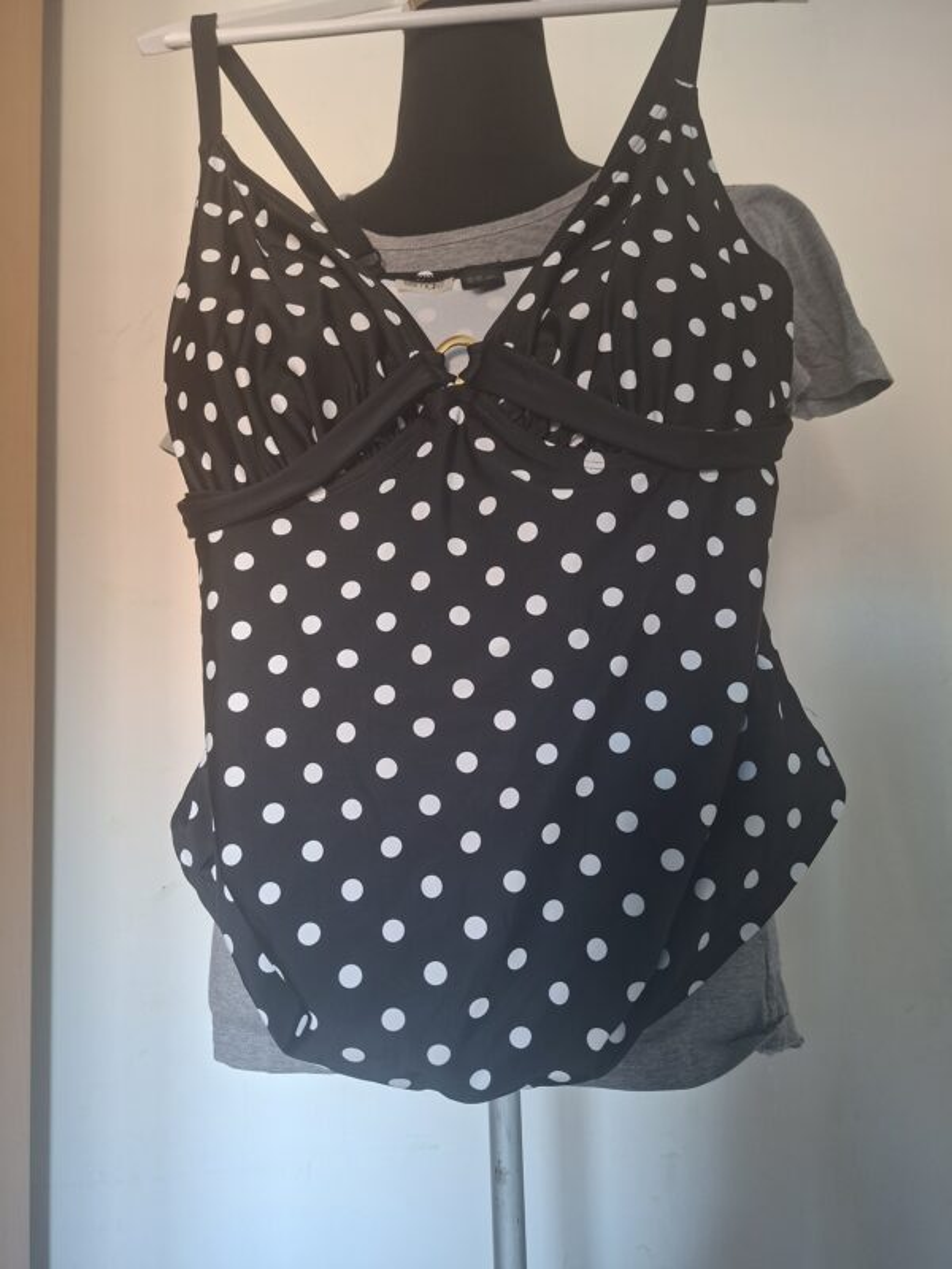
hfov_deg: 58.9
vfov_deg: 73.9
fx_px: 843
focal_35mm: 23
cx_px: 476
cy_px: 634
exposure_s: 1/30
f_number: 1.8
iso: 320
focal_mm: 5.54
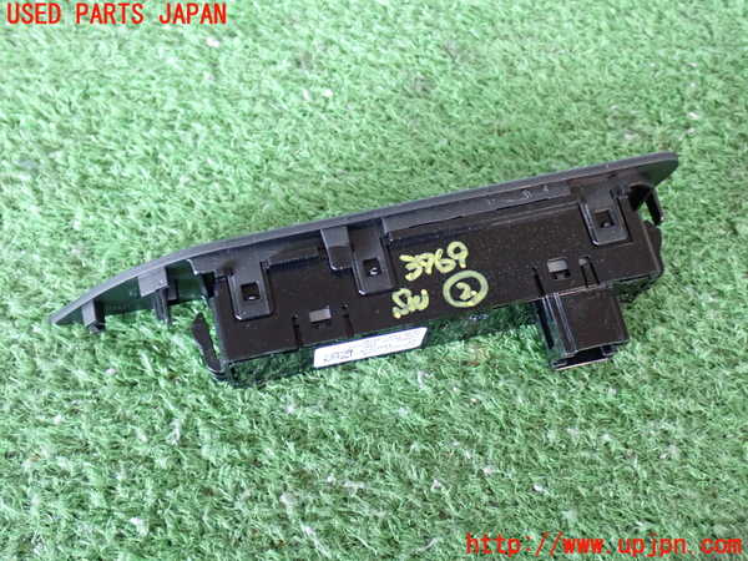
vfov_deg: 32.9
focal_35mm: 44
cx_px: 374
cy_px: 280
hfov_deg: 42.9
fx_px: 951
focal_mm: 7.84
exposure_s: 1/40
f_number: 2.9
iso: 800
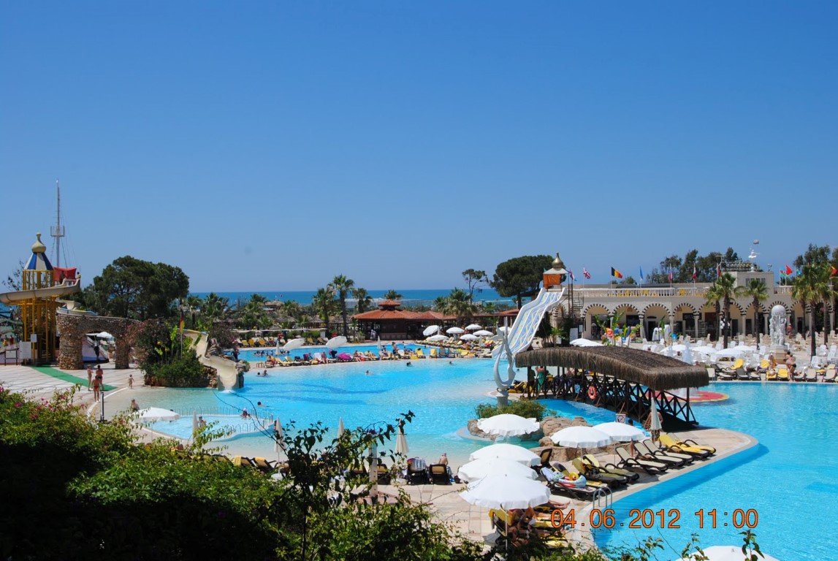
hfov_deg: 53.1
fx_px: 839
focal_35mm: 36
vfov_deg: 37.0
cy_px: 280
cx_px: 419
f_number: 9
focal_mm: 24
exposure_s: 1/320
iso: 100
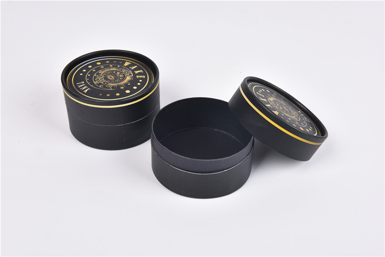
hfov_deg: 44.5
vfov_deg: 30.5
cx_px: 192
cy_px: 128
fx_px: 471
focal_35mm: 44
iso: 160
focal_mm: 44
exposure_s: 1/125
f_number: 13
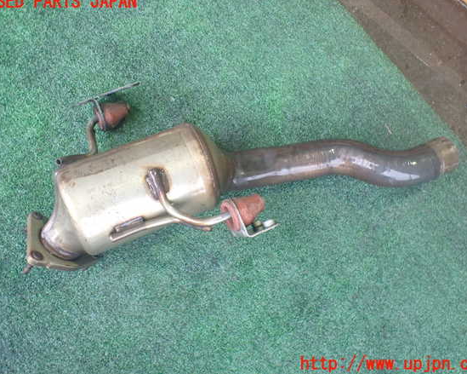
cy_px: 183
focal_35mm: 32
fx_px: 442
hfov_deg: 55.7
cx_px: 237
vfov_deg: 45.8
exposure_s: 1/60
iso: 800
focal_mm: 5.4
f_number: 2.3
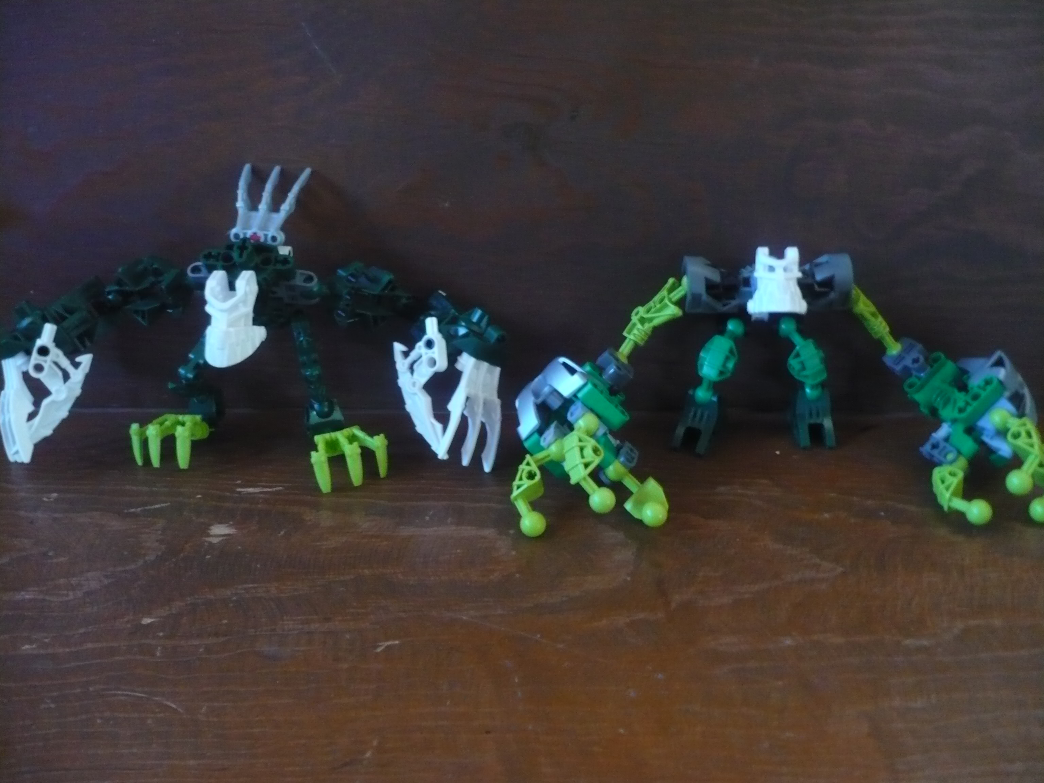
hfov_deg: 52.6
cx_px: 522
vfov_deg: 40.7
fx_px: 1056
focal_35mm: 35
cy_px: 392
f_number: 2.8
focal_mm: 5.8
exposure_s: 1/4
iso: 400
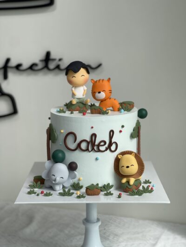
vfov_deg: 30.3
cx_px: 93
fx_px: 458
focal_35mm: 64
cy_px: 124
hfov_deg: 22.9
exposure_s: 1/116
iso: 20
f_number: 2.2
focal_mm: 7.5
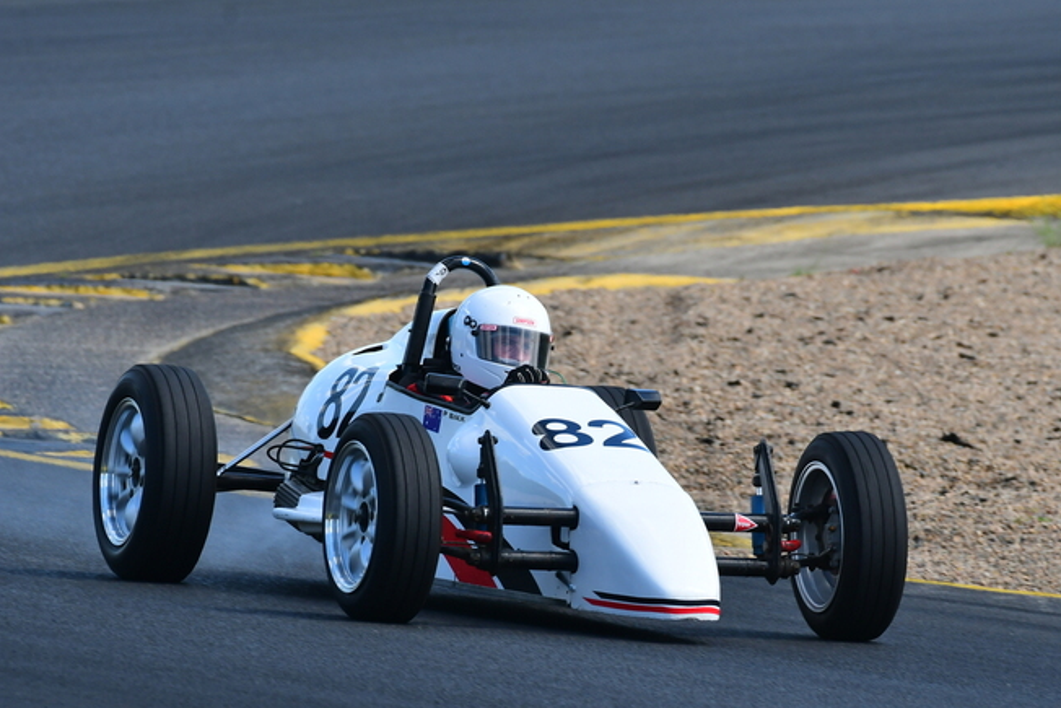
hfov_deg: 2.2
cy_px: 364
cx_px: 576
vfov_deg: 1.5
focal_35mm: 920
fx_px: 27119
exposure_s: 1/640
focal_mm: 500
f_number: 8
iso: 500
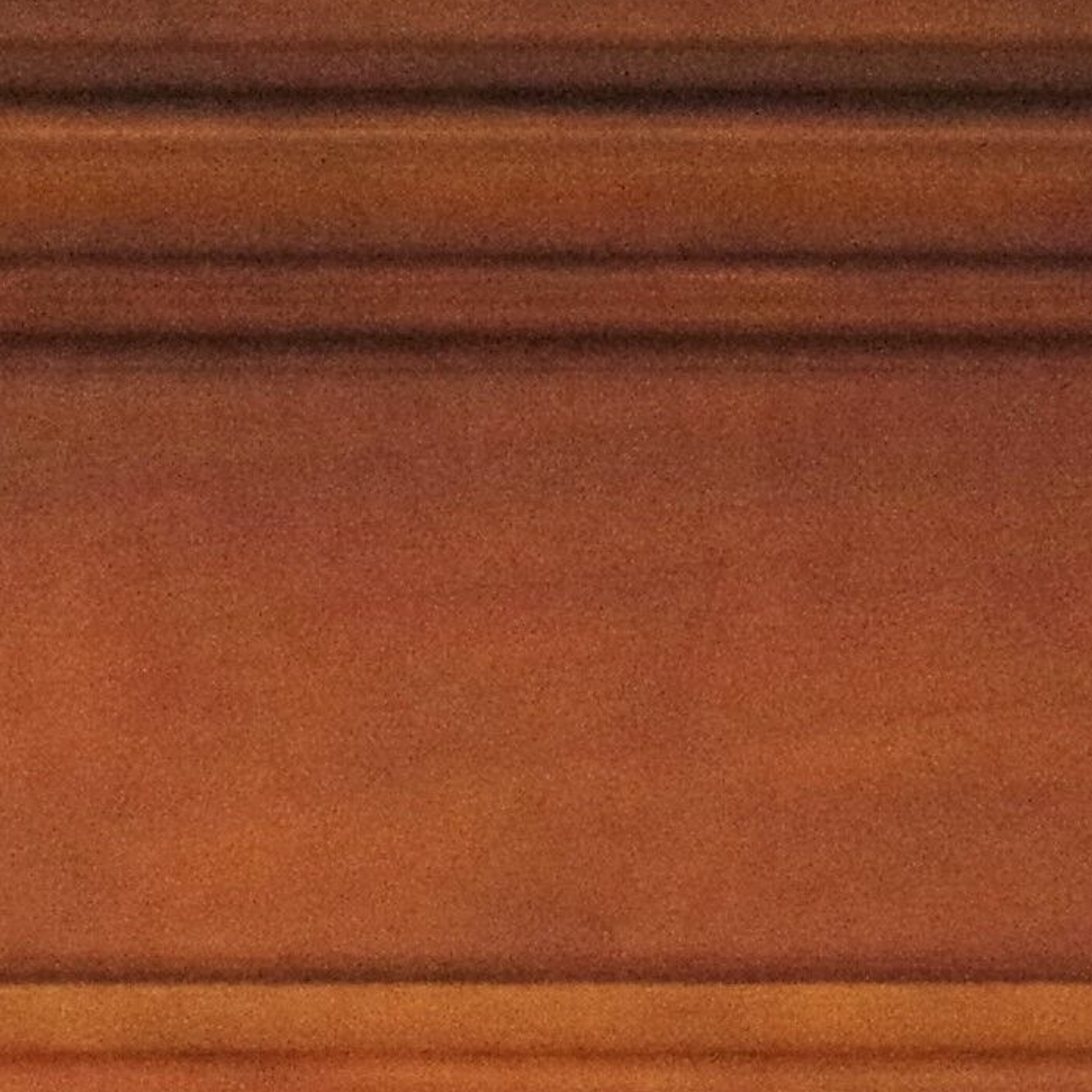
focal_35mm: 424
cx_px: 261
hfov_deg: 4.1
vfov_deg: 4.1
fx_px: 15133
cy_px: 265
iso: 6400
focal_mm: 40
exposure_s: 1/80
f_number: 4.5
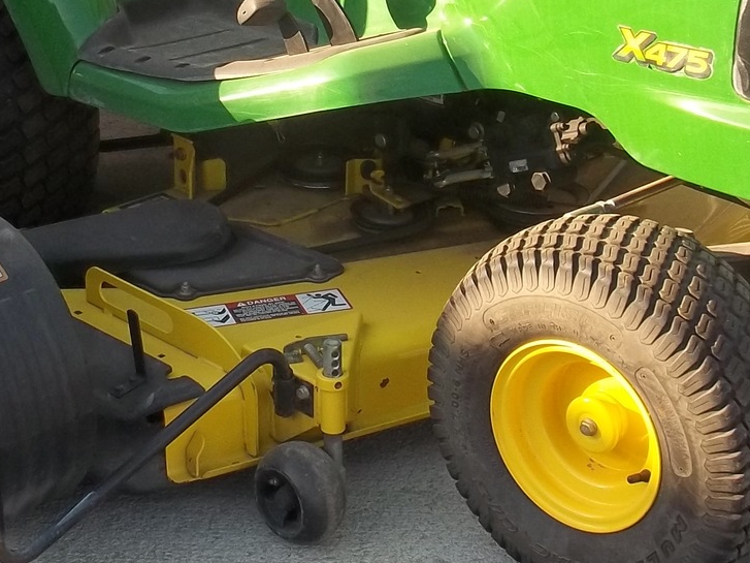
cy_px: 76
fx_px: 2015
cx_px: 273
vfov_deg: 15.7
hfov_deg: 21.0
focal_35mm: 93
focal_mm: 5.9
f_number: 3.3
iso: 64
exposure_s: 1/250
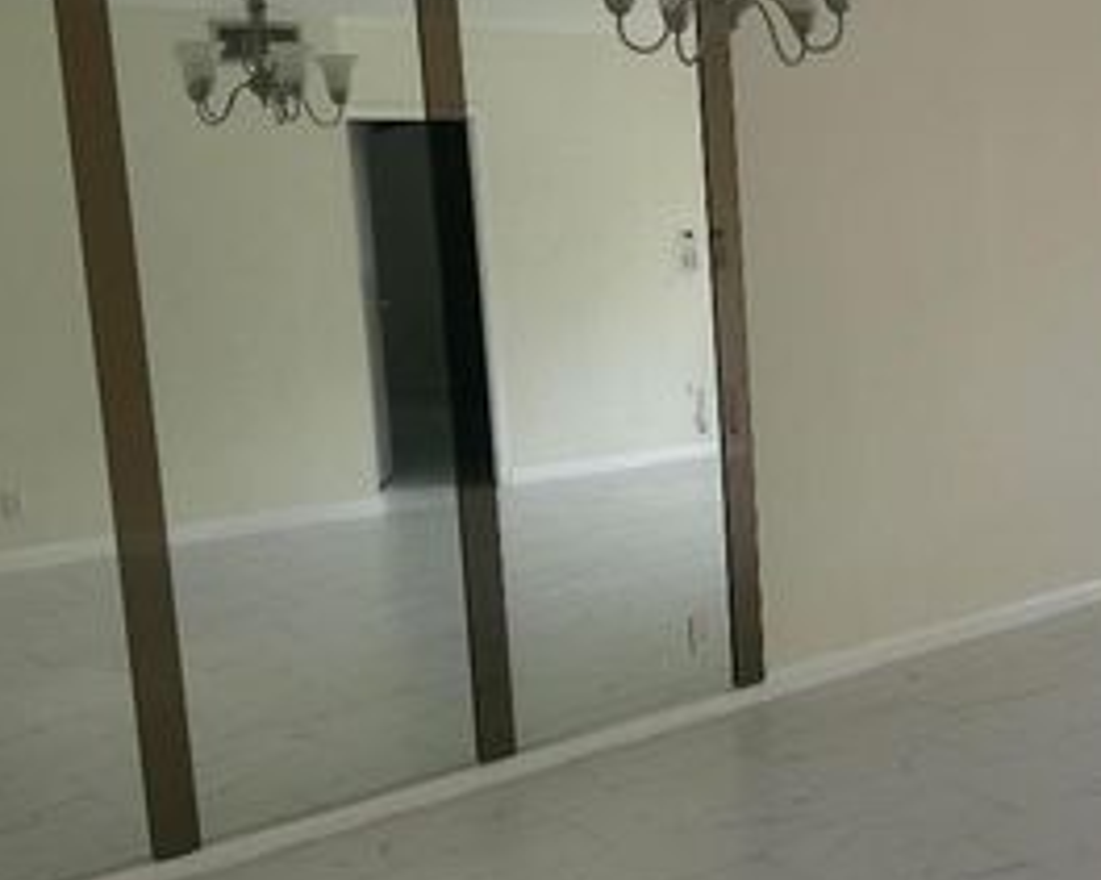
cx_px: 934
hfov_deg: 36.9
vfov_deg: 31.4
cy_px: 415
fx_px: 1564
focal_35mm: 48
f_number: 1.5
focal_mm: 5.7
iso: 80
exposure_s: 1/121
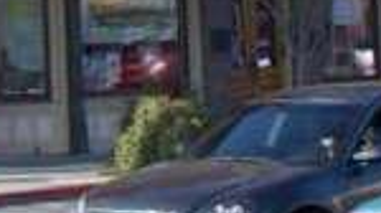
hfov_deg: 9.8
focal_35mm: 209
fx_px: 2109
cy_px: -228
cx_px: -277
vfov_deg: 5.6
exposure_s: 1/500
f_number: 2.8
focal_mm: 7.54
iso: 64
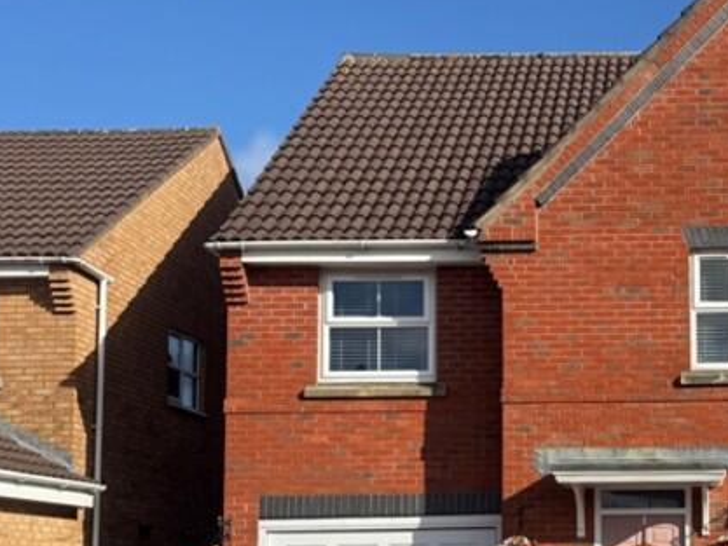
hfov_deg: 30.9
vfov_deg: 24.4
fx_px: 1241
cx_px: 681
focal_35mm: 59
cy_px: 453
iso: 80
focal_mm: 6.76
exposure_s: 1/4405
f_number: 1.78
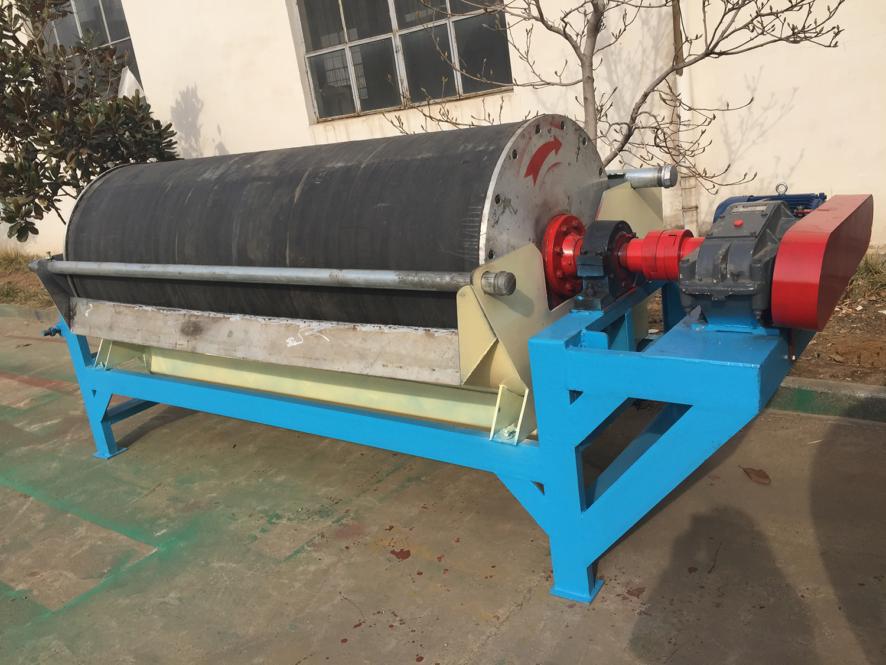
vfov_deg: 48.2
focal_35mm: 29
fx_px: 742
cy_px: 332
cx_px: 443
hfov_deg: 61.7
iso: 32
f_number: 2.2
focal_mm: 4.15
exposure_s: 1/1721
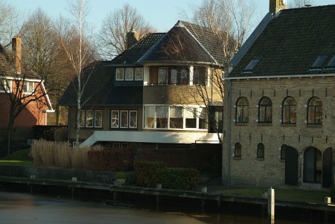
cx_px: 168
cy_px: 112
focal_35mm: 108
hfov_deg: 18.9
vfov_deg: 12.7
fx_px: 1006
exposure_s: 1/350
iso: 200
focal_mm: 72
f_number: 5
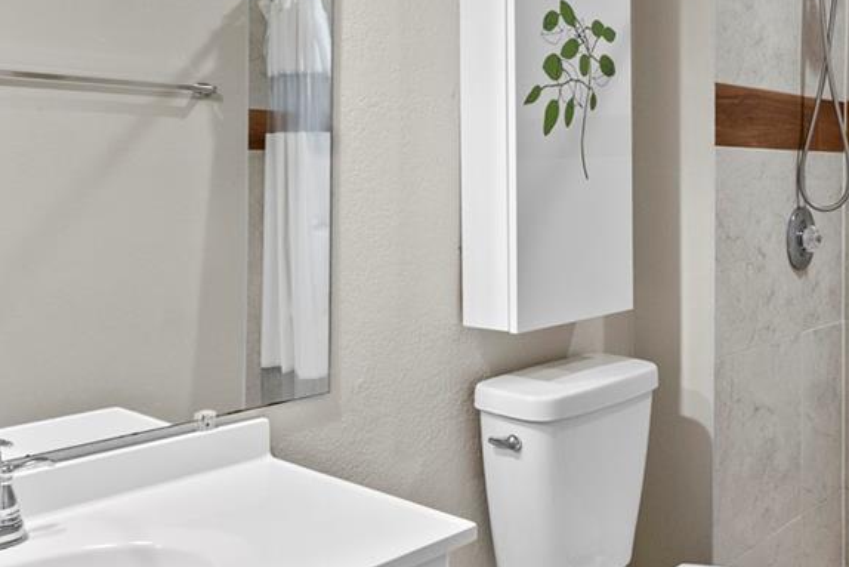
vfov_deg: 33.8
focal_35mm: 39
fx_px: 920
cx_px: 578
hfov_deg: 48.6
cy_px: 173
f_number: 7.1
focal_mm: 14
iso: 400
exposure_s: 1/15
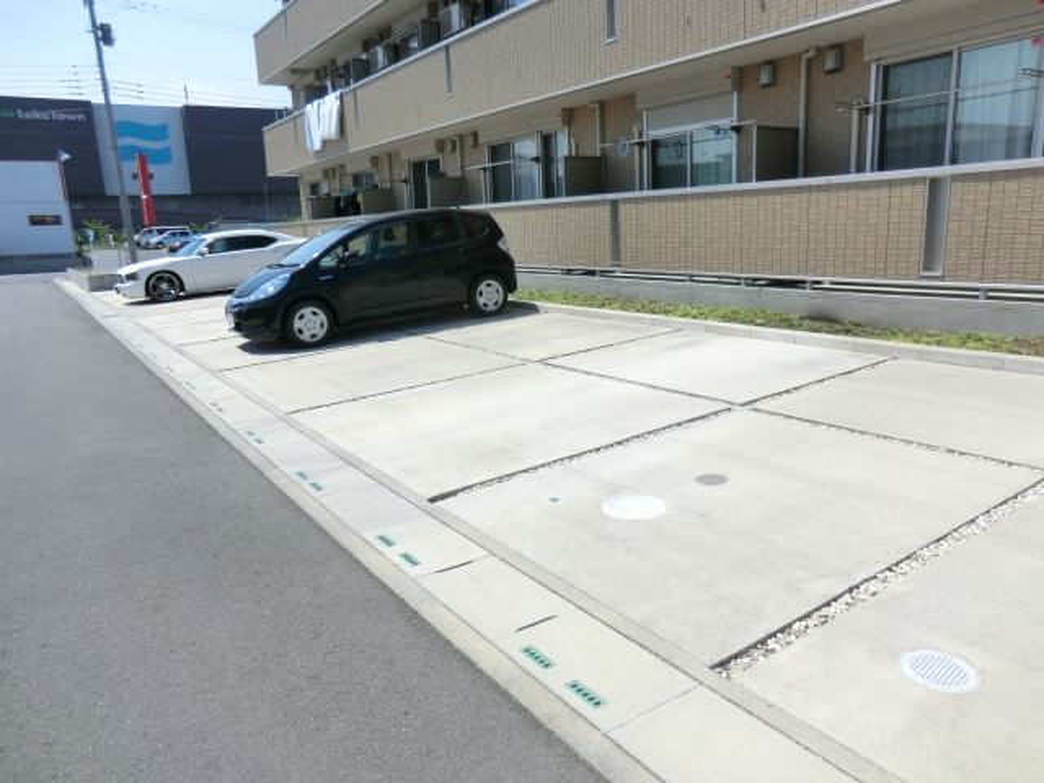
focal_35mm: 24
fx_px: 724
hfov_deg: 71.6
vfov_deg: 56.8
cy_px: 392
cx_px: 522
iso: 80
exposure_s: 1/1000
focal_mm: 4.3
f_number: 3.2
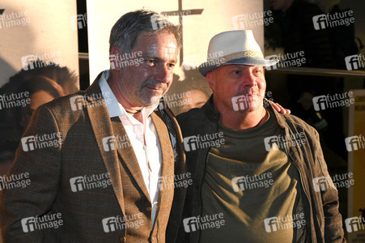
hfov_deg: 31.4
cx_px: 182
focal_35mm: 64
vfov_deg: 21.2
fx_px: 648
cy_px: 122
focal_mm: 64
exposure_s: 1/200
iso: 1600
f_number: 6
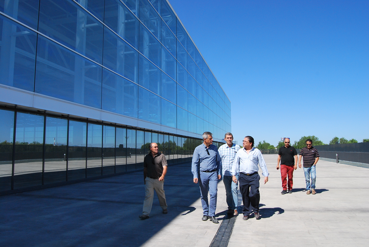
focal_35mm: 27
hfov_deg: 67.3
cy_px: 124
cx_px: 184
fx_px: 277
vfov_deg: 48.0
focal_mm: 18
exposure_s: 1/500
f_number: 11
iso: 400
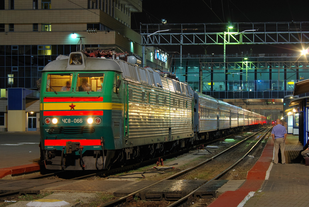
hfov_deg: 18.7
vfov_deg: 12.5
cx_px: 154
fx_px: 940
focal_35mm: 110
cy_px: 104
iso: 200
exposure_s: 3
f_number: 8
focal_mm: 73
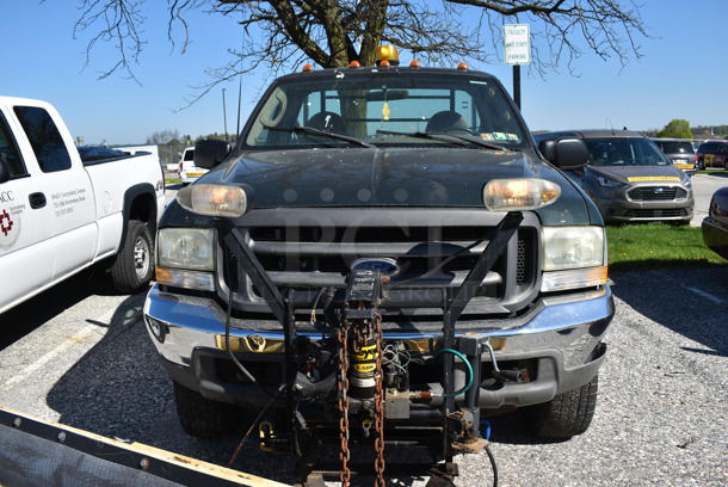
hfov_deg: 61.9
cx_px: 364
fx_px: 607
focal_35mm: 30
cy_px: 244
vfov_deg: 43.7
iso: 200
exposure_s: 1/640
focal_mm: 20
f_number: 9
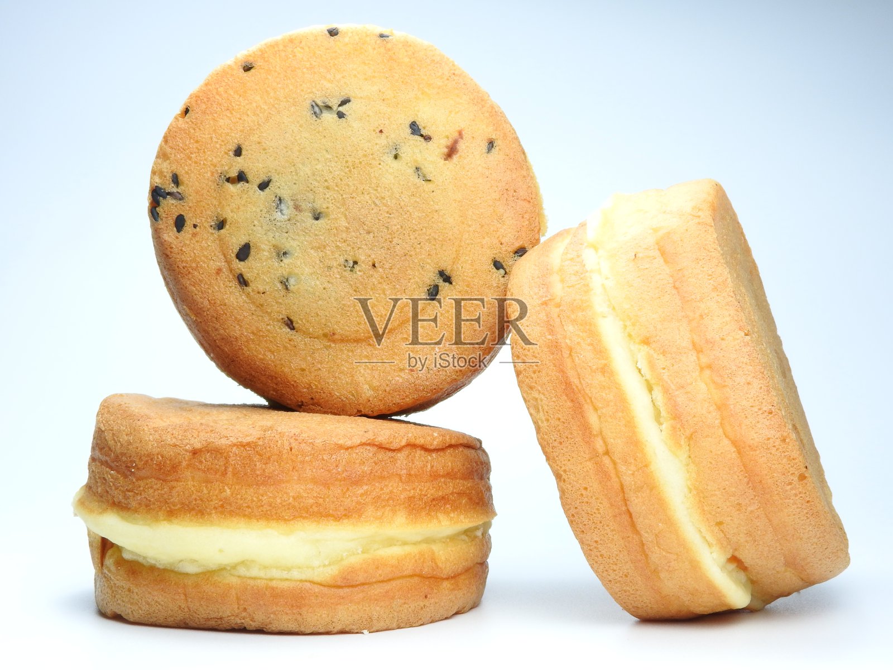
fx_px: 1290
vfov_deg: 29.1
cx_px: 446
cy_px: 335
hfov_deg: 38.2
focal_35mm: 50
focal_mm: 9
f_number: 8
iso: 100
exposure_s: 1/40
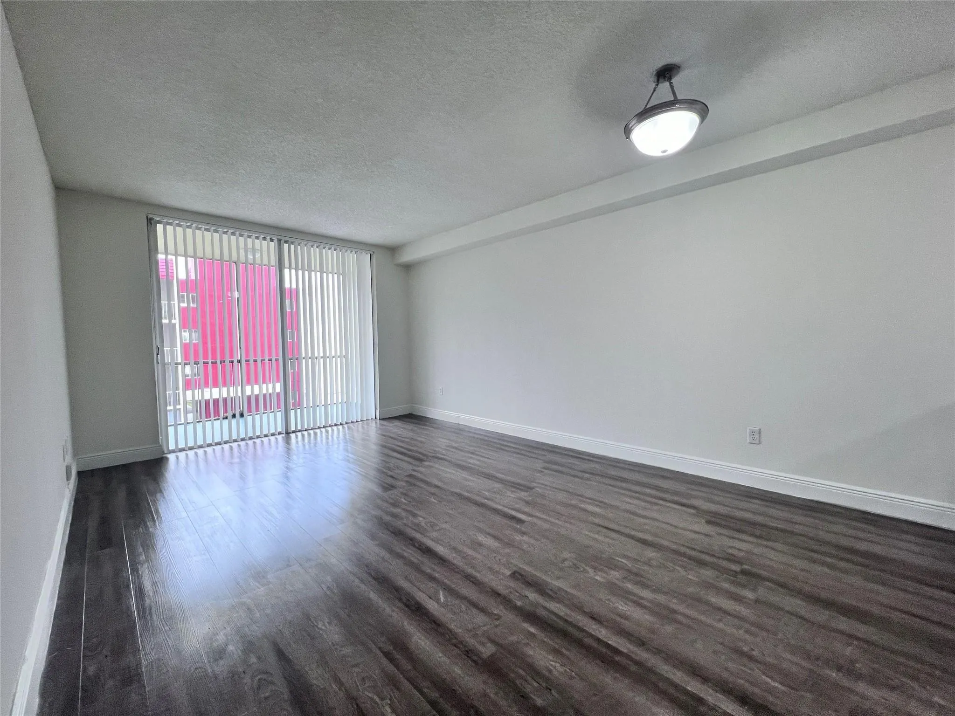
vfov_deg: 89.9
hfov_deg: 106.2
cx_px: 478
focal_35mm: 13
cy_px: 358
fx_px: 359
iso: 80
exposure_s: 1/120
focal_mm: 1.57
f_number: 1.8
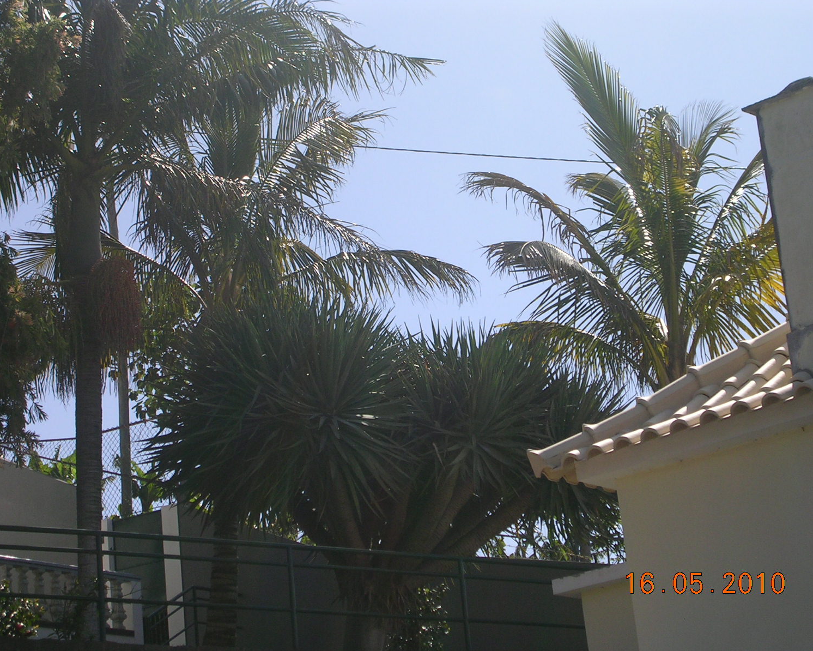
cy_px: 324
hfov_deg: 21.3
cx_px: 408
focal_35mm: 90
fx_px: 2166
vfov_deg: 17.1
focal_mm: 13
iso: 50
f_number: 4.1
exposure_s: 1/862
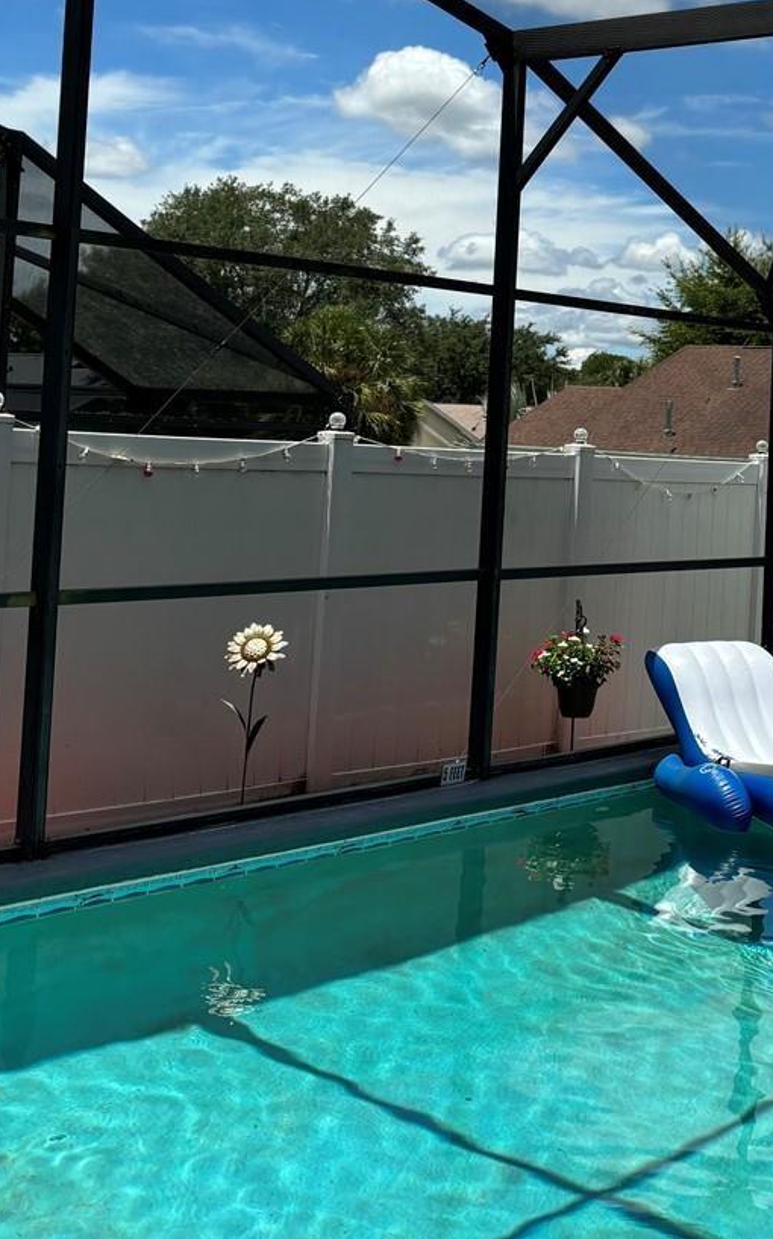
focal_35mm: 54
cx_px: 732
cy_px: 349
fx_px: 1822
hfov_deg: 23.2
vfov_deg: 36.9
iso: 50
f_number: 1.6
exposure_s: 1/3021
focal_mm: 5.96
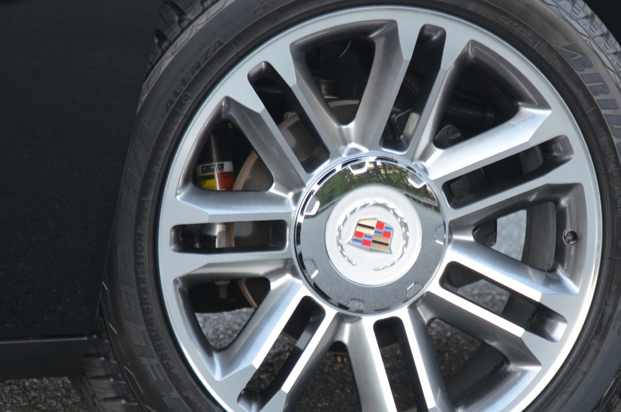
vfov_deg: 4.1
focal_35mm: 331
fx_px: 5696
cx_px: 373
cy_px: 235
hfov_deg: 6.2
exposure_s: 1/30
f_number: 5.6
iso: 1600
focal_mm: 135
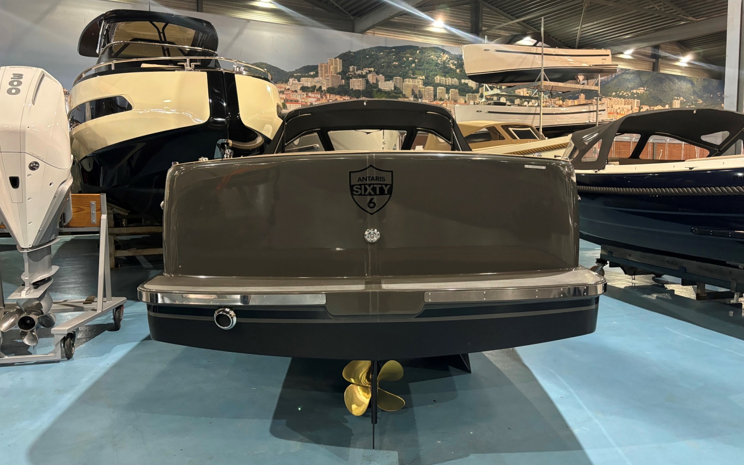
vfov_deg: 44.5
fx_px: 568
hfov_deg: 66.5
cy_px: 217
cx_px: 368
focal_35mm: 28
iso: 400
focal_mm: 5.96
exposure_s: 1/33
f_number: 1.6
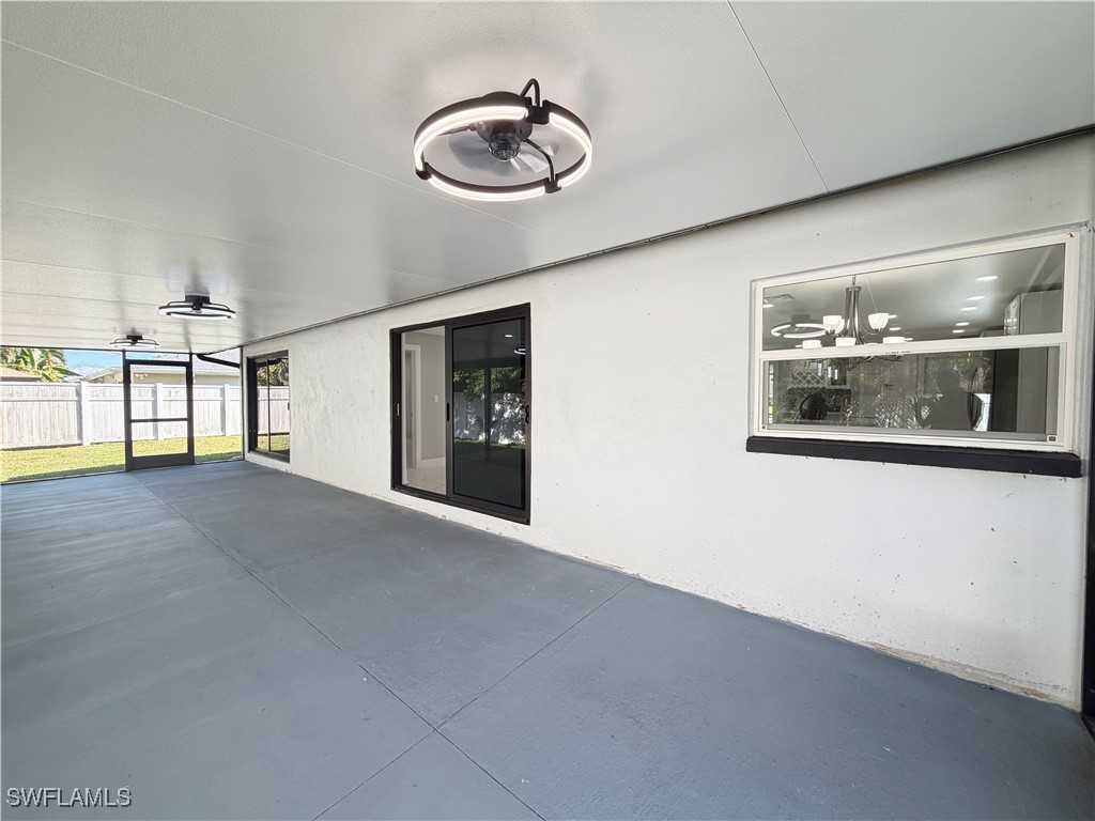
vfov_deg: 85.7
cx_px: 548
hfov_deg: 102.1
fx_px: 443
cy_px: 410
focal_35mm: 14
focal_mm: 2.22
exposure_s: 1/120
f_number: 2.2
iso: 80
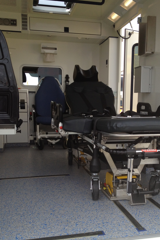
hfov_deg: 30.4
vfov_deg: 44.3
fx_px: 293
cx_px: 95
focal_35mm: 44
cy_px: 143
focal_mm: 4.28
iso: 64
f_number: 2.4
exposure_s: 1/690
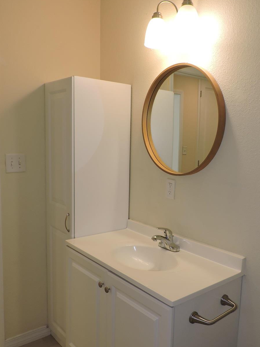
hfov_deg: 45.1
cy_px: 183
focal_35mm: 31
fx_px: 310
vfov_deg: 58.3
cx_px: 162
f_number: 3
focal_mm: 4.3
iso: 110
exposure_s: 1/40
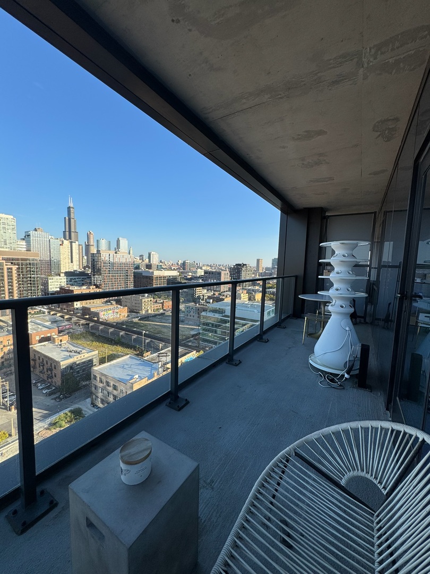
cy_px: 287
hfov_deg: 85.7
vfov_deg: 102.1
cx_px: 215
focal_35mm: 14
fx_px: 232
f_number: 2.2
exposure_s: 1/932
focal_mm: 2.22
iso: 40
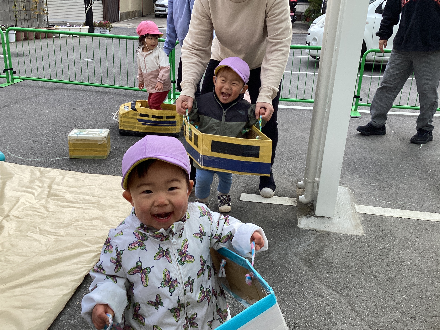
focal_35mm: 32
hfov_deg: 56.8
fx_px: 407
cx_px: 216
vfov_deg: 44.2
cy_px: 170
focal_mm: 3.3
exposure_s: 1/466
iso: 25
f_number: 2.4
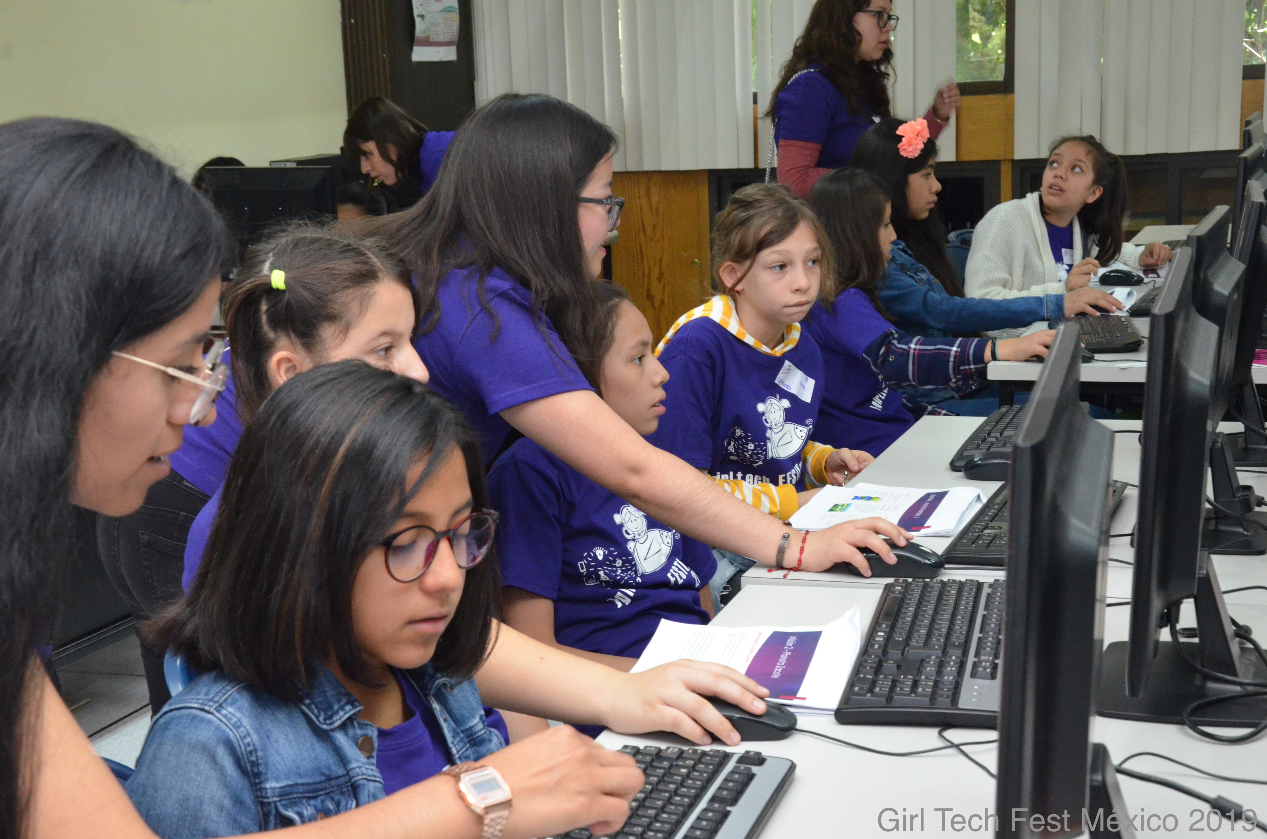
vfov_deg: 22.5
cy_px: 420
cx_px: 634
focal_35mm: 60
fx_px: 2107
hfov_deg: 33.5
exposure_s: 1/60
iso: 3200
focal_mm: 40
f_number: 10
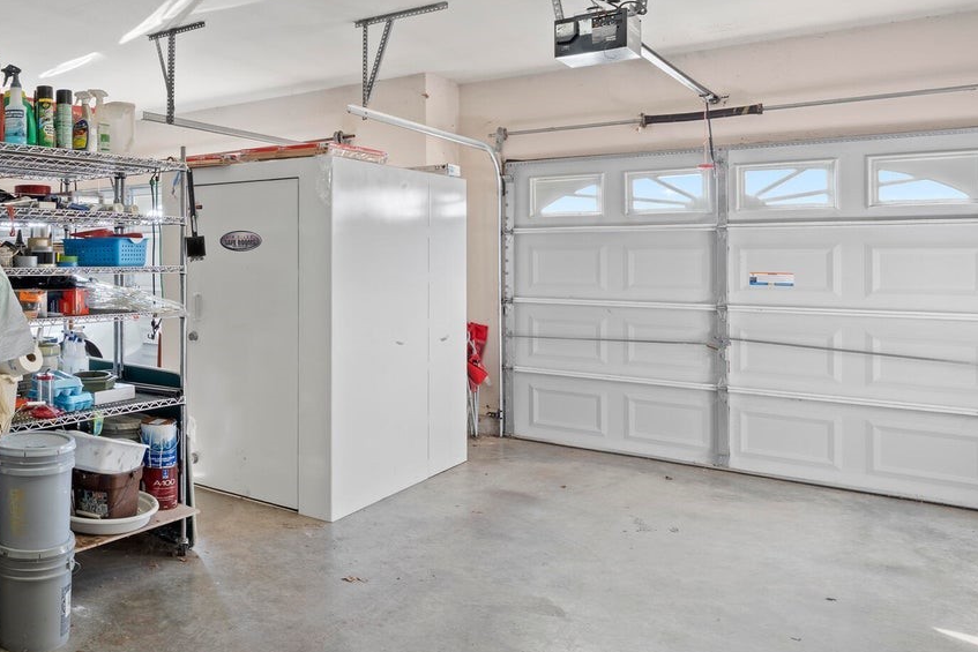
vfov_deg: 44.6
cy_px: 245
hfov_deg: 56.1
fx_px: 788
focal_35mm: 29
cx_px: 121
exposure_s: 2.5
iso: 250
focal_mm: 16
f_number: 9
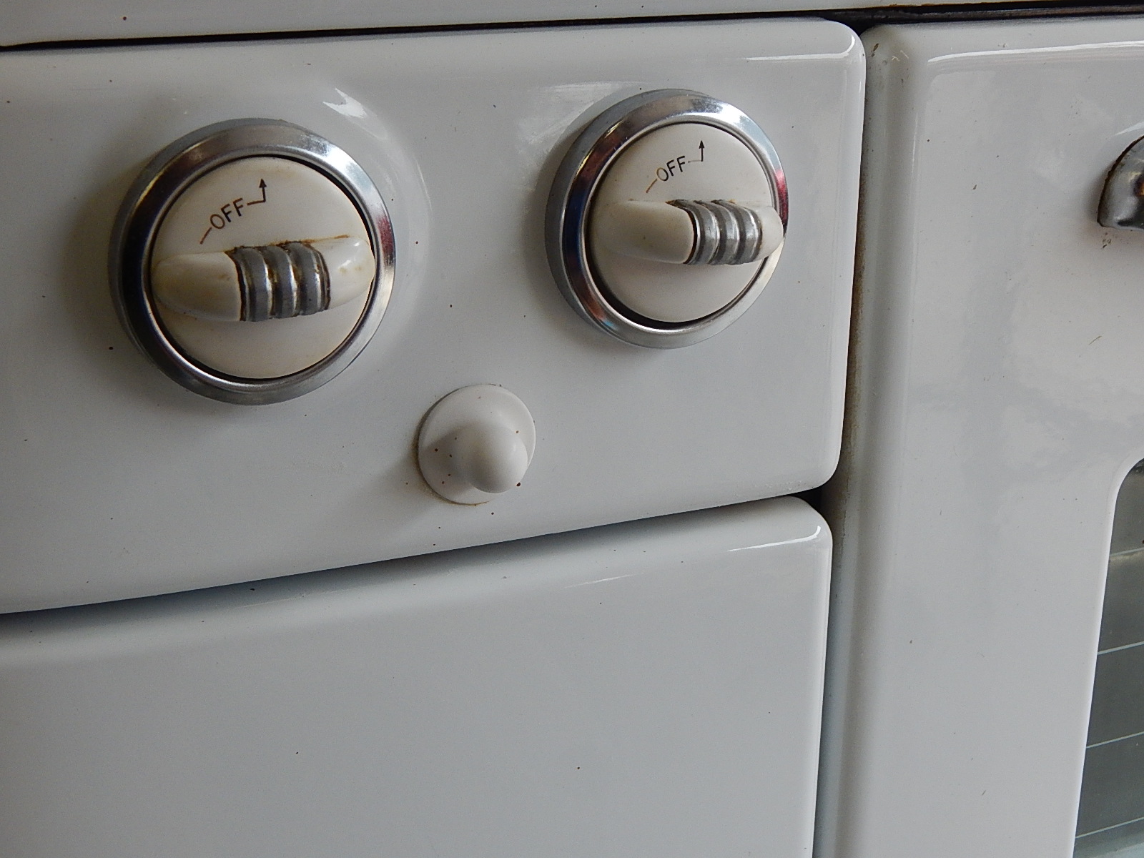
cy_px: 429
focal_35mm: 54
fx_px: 1785
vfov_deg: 27.0
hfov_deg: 35.5
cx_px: 572
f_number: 3.8
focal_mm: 9.7
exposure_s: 1/250
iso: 280
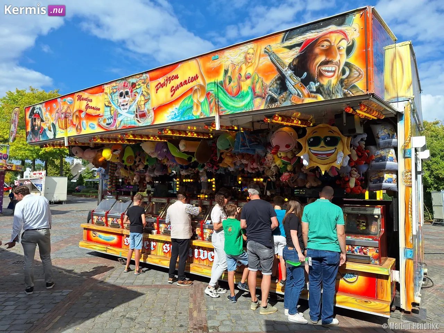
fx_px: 295
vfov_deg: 58.9
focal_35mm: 23
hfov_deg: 73.9
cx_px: 222
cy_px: 166
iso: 40
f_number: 1.8
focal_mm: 5.54
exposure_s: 1/3802
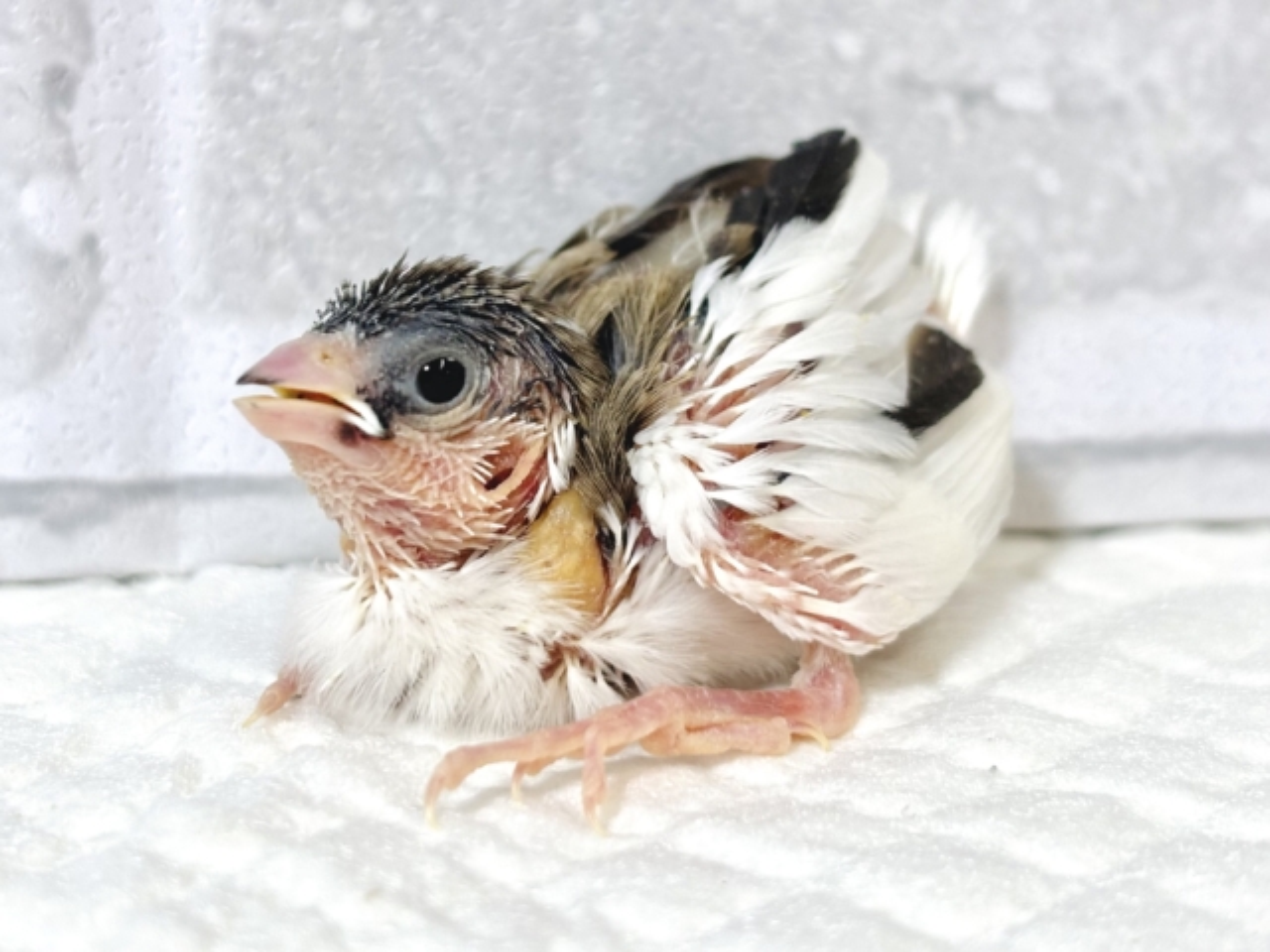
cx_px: 635
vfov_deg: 28.0
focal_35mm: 52
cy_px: 476
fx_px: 1908
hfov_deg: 36.8
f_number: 1.6
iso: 25
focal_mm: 5.96
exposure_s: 1/50
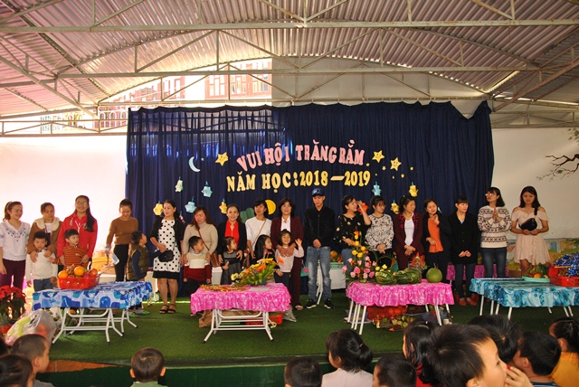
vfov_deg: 40.0
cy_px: 194
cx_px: 290
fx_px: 531
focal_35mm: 33
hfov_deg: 57.2
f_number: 5.6
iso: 360
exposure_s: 1/30
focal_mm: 22
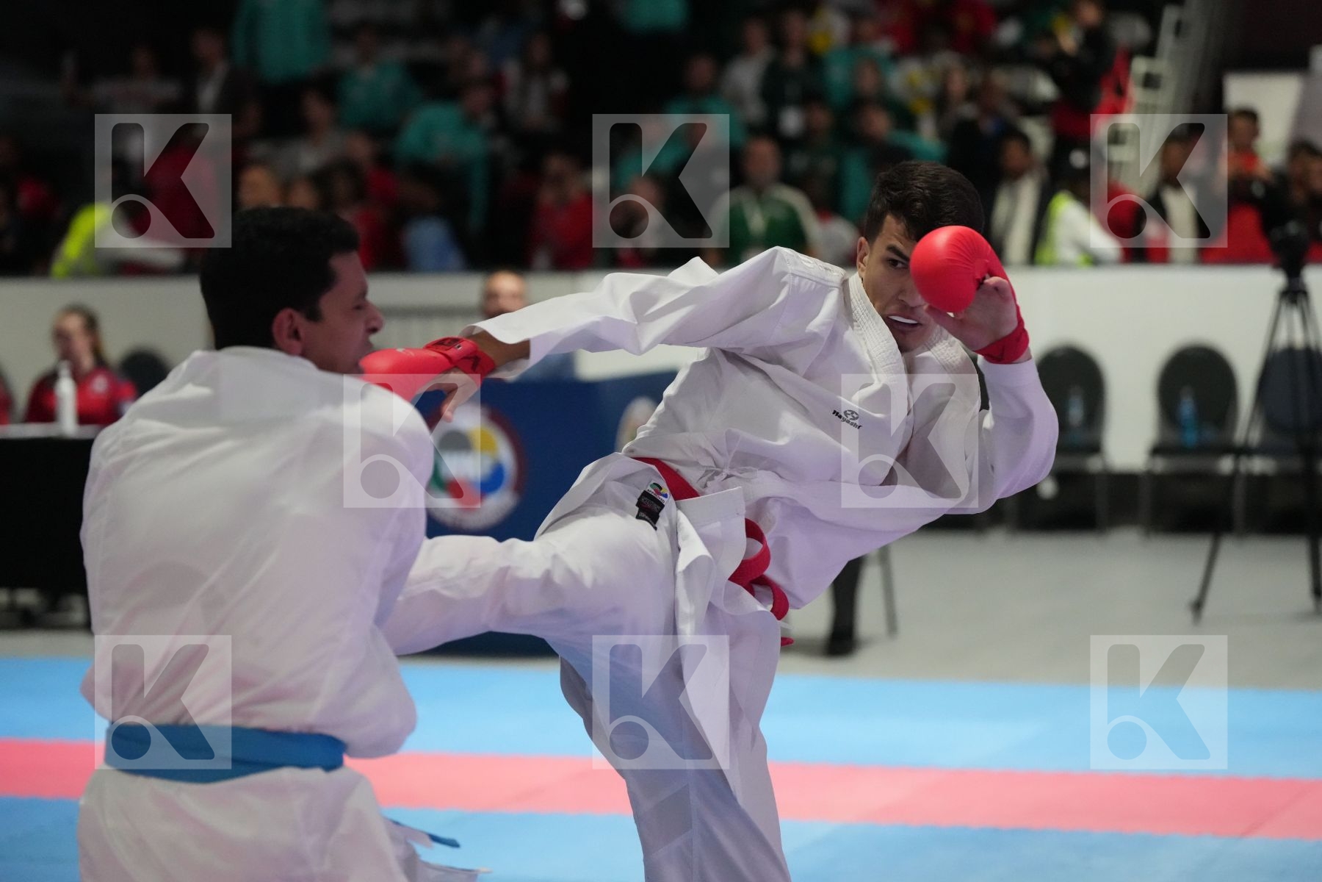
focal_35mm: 109
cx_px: 661
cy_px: 441
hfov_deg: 18.8
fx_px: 4002
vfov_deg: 12.6
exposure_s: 1/800
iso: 10000
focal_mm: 109
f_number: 2.8
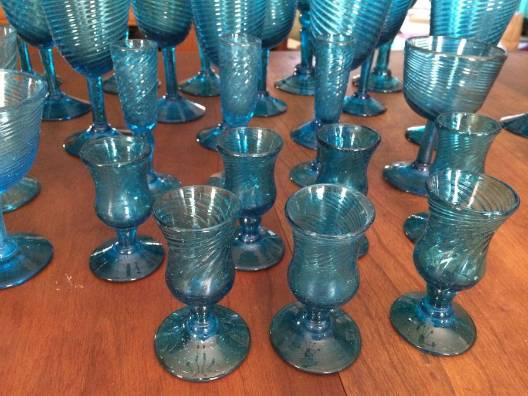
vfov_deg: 46.8
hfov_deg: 60.0
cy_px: 198
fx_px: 458
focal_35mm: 30
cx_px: 264
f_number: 2.2
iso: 320
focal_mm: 4.12
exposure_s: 1/17
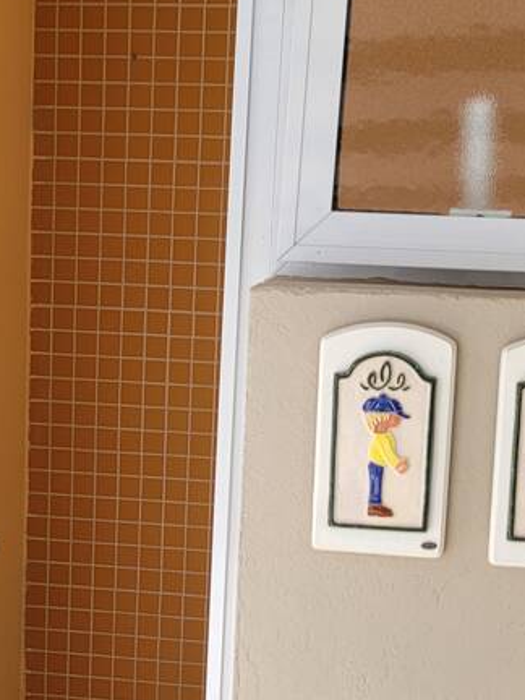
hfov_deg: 22.6
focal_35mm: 65
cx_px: 207
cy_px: 460
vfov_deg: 29.6
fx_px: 1314
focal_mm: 5.4
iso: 125
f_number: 1.8
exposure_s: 1/120
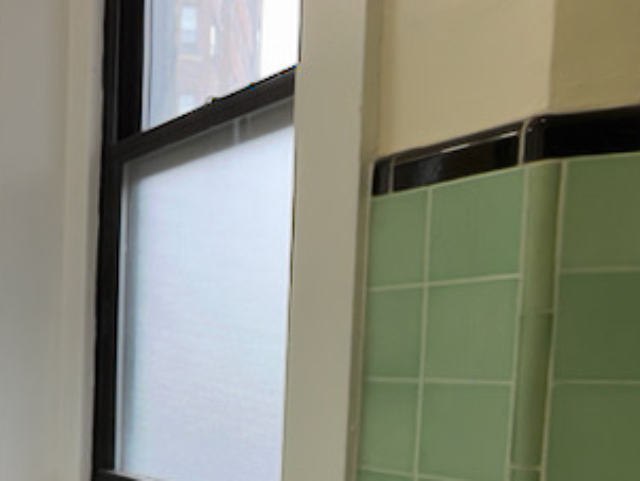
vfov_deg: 32.0
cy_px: 432
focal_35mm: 43
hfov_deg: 34.5
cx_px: -138
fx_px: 796
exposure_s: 1/120
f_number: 2.4
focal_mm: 1.54
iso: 100
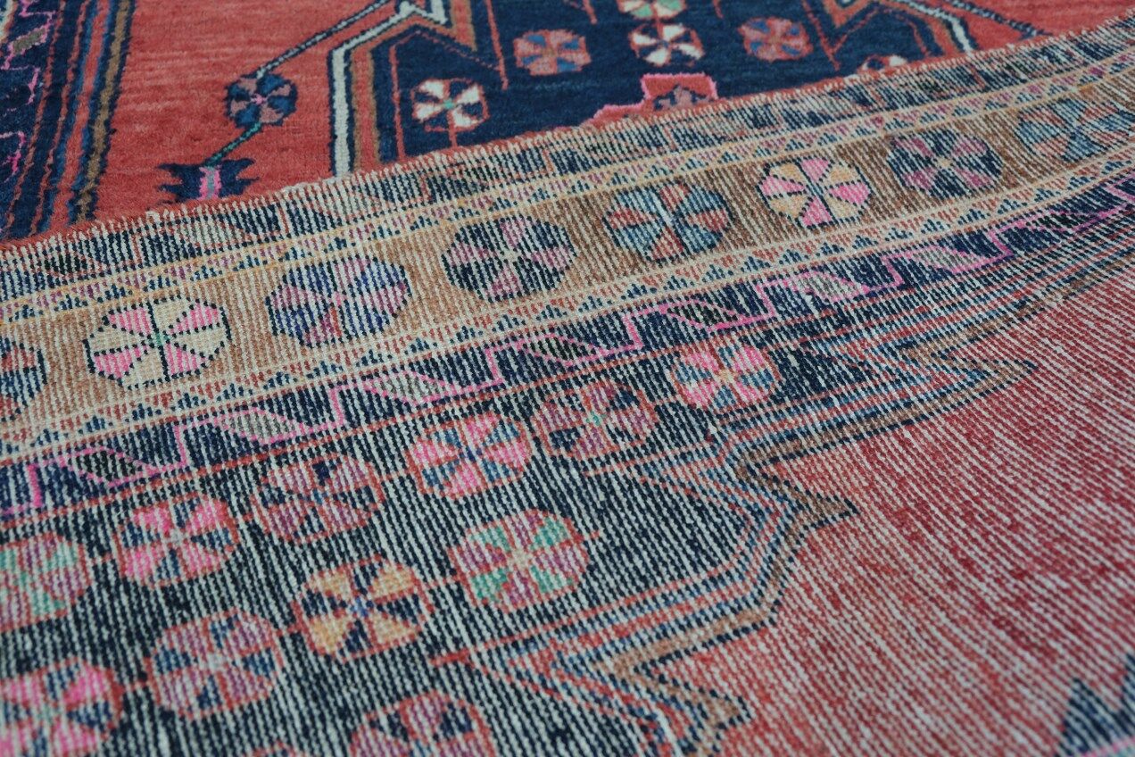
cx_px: 568
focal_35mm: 36
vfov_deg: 36.9
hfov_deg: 53.1
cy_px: 378
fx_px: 1135
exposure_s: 1/34
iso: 500
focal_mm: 24.3
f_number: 3.2
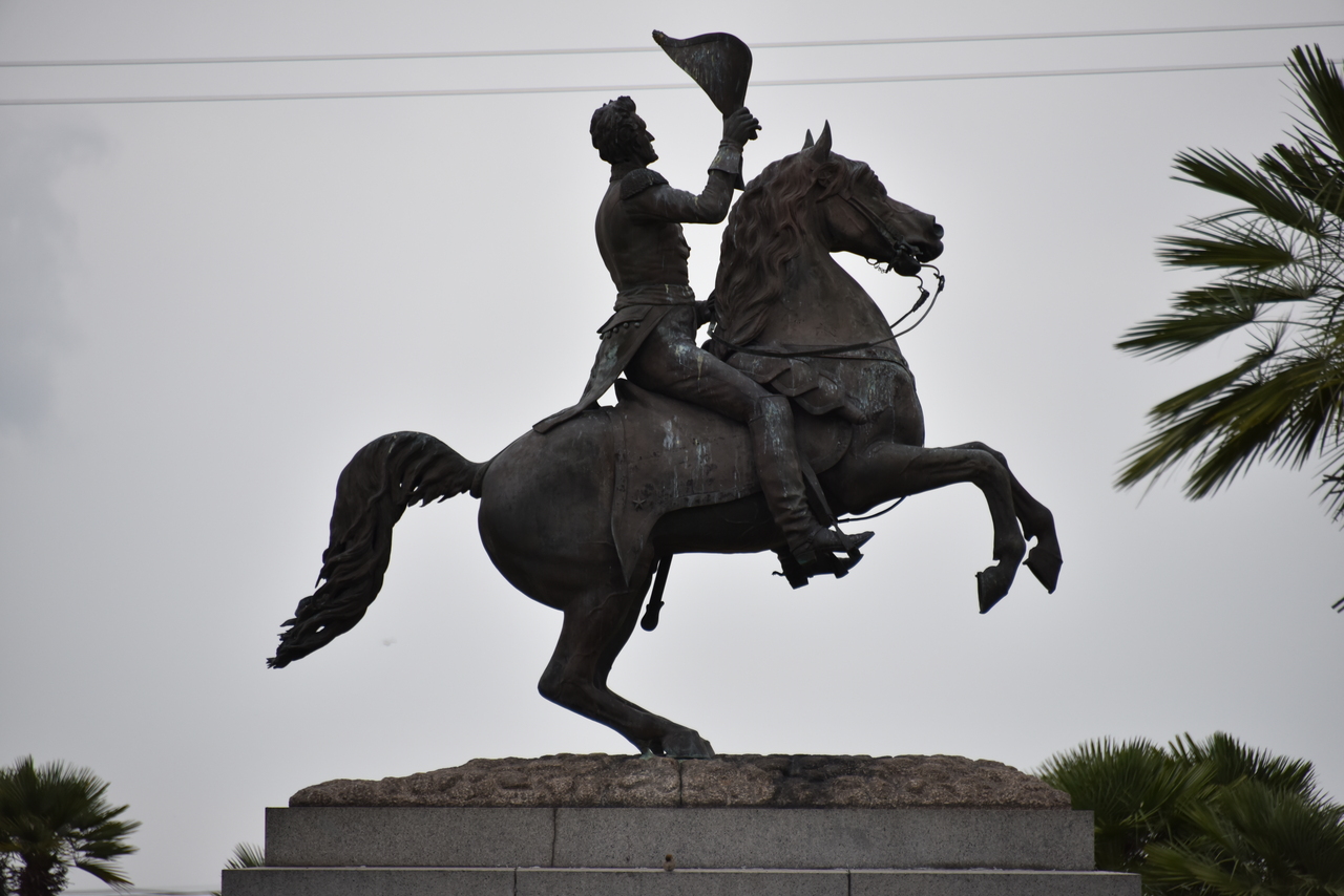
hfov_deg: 8.2
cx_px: 672
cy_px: 448
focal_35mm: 250
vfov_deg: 5.5
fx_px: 9335
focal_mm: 250
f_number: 5.6
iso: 720
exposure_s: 1/500
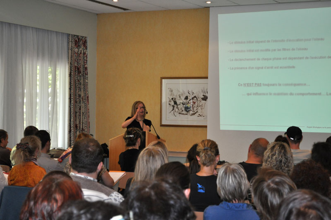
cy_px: 110
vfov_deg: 16.5
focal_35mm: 82
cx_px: 166
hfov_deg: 24.7
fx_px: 757
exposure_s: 1/60
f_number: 5.6
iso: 800
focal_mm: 55
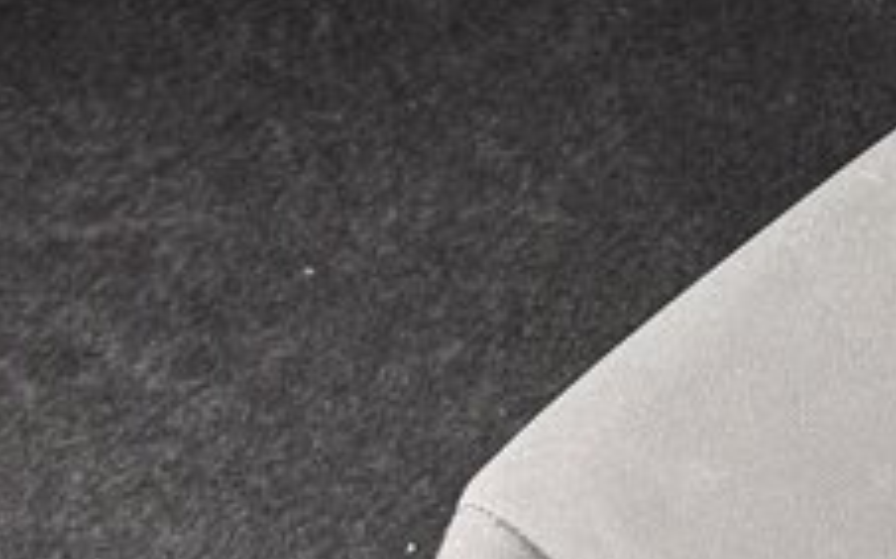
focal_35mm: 144
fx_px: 3515
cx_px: 1166
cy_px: -868
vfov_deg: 8.2
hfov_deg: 14.0
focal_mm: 6.76
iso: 125
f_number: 1.78
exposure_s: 1/121
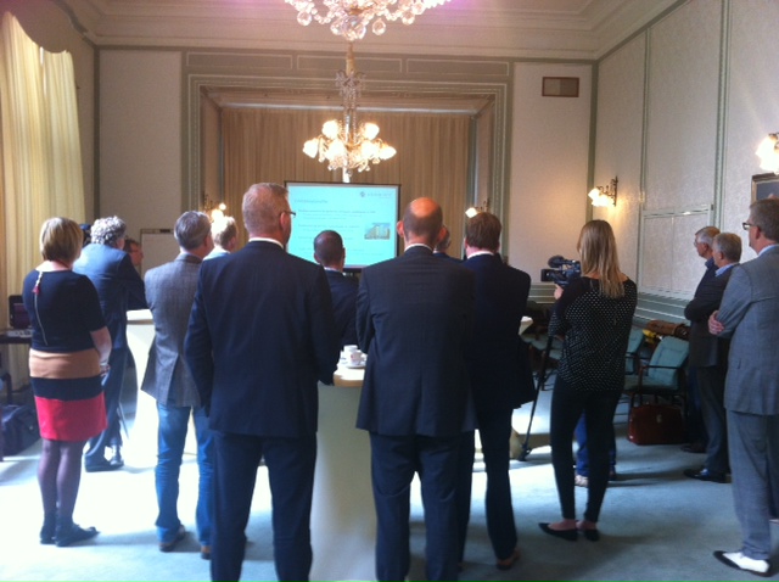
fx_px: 786
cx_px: 390
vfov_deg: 40.6
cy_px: 291
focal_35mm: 35
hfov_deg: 52.7
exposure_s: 1/15
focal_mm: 3.85
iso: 100
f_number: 2.8
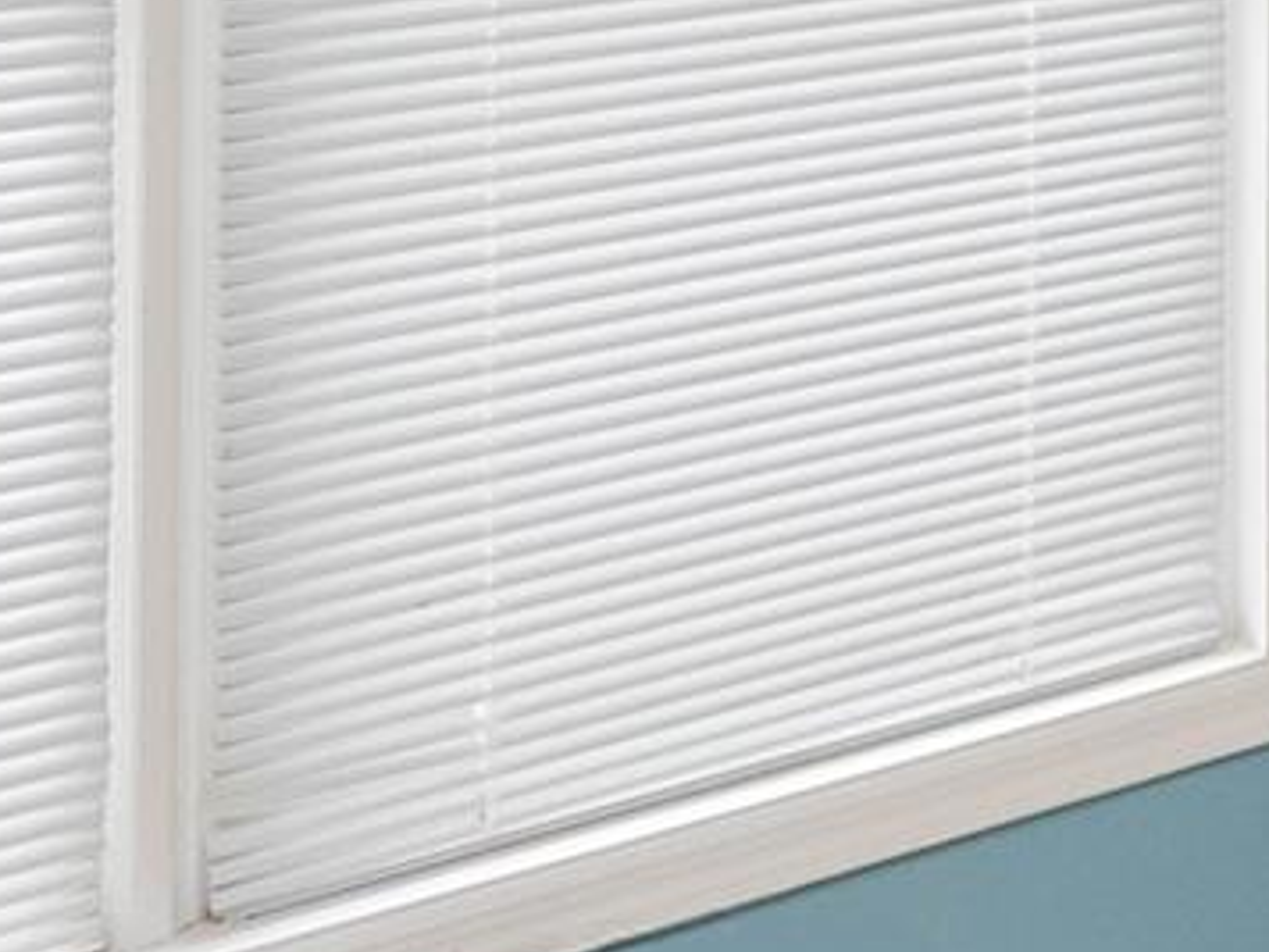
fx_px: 3043
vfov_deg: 16.8
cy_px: -276
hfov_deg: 19.5
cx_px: 2060
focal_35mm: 83
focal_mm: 10
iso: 1250
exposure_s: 1/60
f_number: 5.6
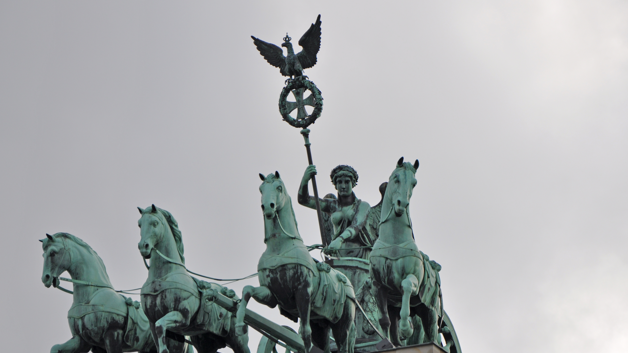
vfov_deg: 6.5
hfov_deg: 11.5
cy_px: 201
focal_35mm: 188
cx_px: 289
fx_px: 3124
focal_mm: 105
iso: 200
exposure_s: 1/640
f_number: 6.3
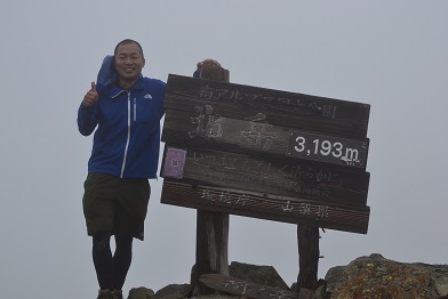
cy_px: 150
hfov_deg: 37.8
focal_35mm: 52
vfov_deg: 25.8
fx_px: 654
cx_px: 224
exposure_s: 1/250
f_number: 10
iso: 400
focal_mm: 35
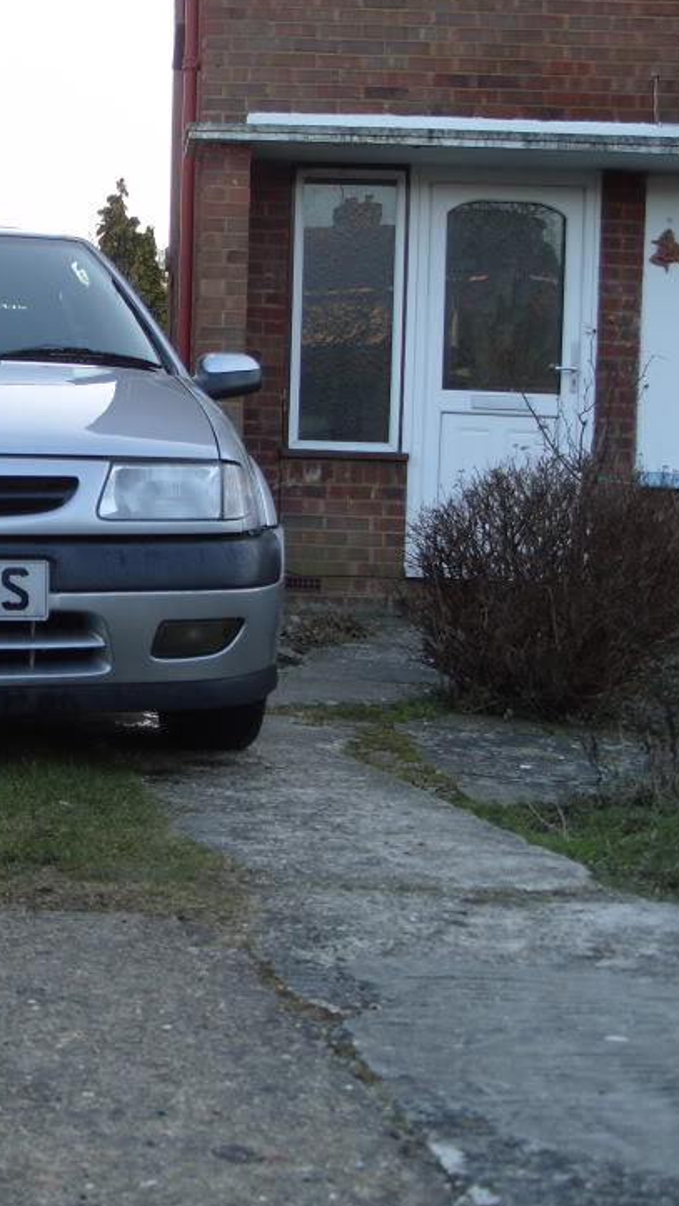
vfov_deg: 38.5
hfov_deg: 20.8
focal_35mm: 54
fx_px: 1727
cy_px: 575
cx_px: -125
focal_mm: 7.8
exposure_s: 1/60
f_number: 2.8
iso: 80
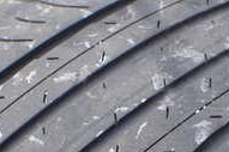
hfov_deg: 20.8
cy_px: 164
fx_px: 623
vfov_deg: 13.7
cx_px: 122
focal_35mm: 98
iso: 100
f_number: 3.2
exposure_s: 1/160
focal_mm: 5.4
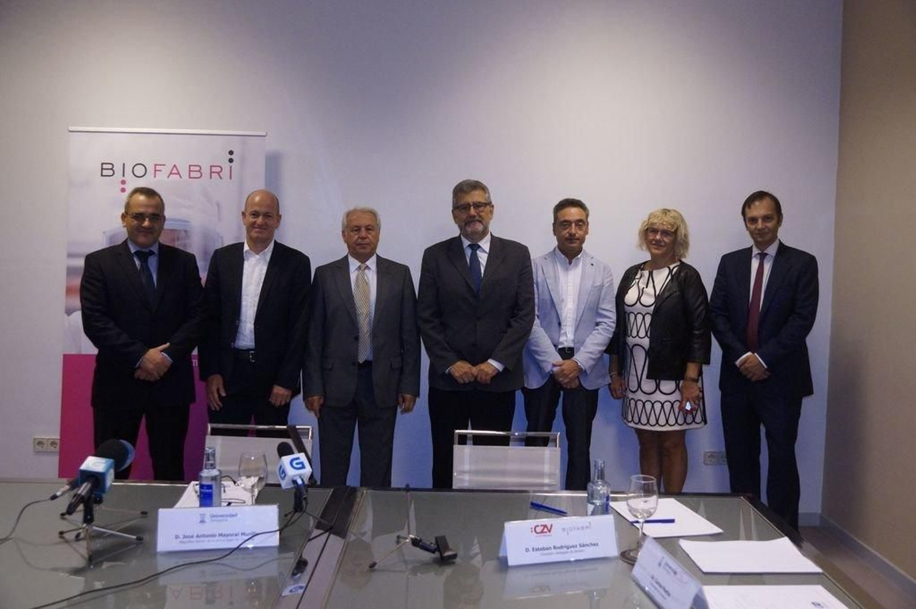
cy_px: 304
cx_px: 458
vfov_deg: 36.8
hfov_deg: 53.2
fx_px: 915
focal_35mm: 36
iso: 1600
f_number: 4.5
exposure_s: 1/125
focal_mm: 24
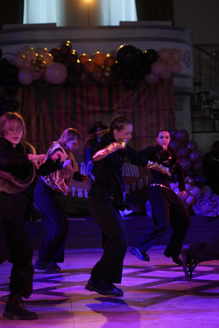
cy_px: 165
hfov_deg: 15.7
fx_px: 794
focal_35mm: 87
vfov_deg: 23.4
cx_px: 112
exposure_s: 1/400
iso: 800
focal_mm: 85
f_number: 2.2
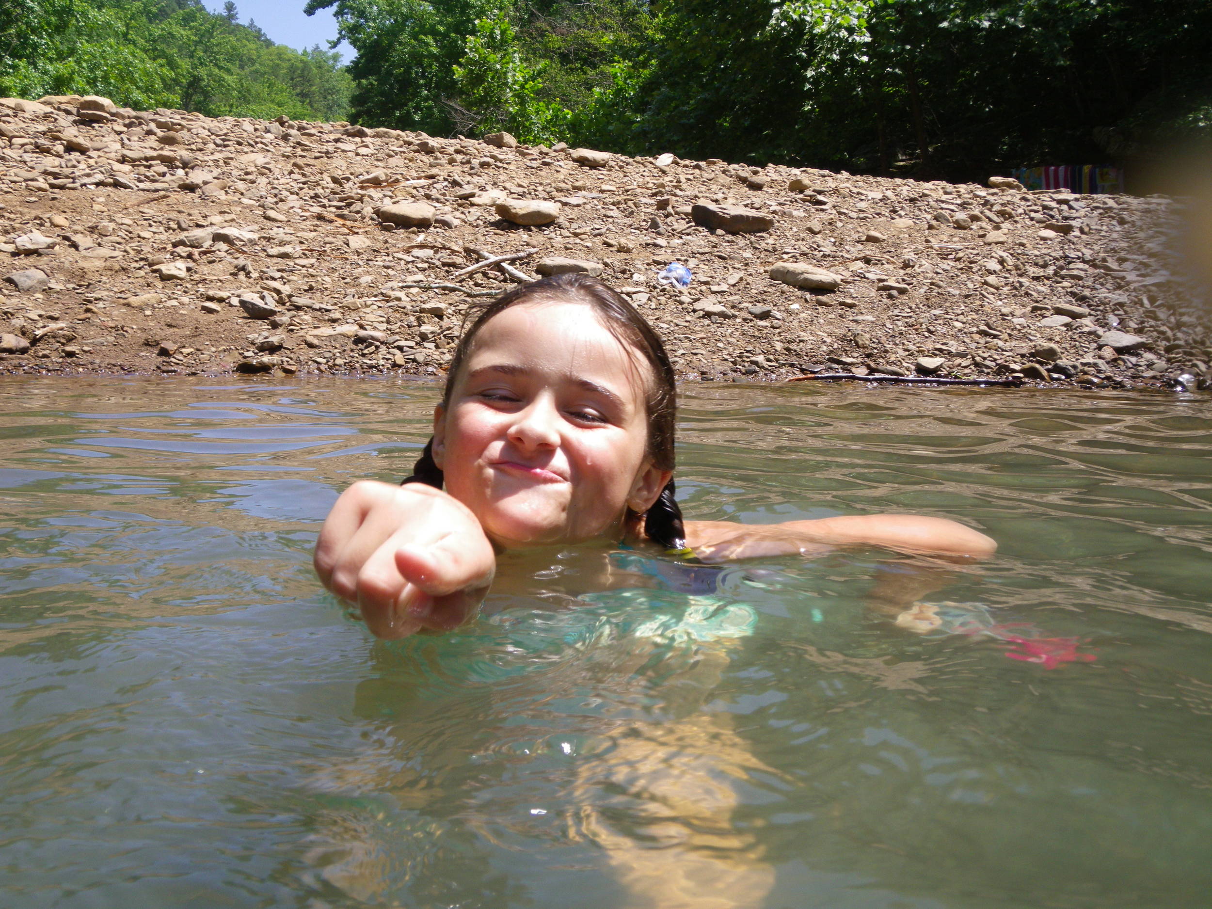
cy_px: 454
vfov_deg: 41.8
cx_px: 606
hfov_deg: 54.0
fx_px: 1190
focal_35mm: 34
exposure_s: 1/200
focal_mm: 6.1
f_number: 4.6
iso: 64
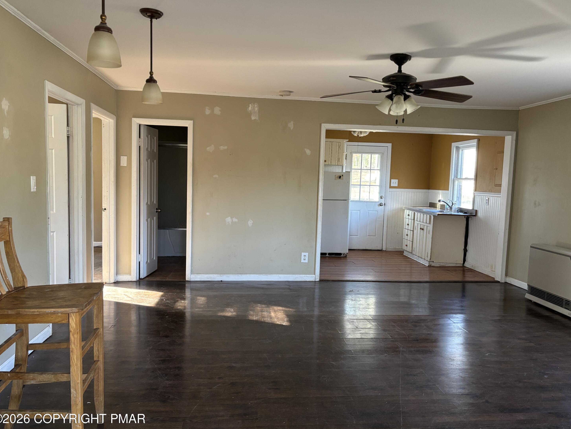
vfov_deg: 51.4
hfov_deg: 65.3
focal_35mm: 27
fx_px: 445
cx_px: 289
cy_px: 216
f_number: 1.6
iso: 200
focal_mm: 5.96
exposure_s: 1/60
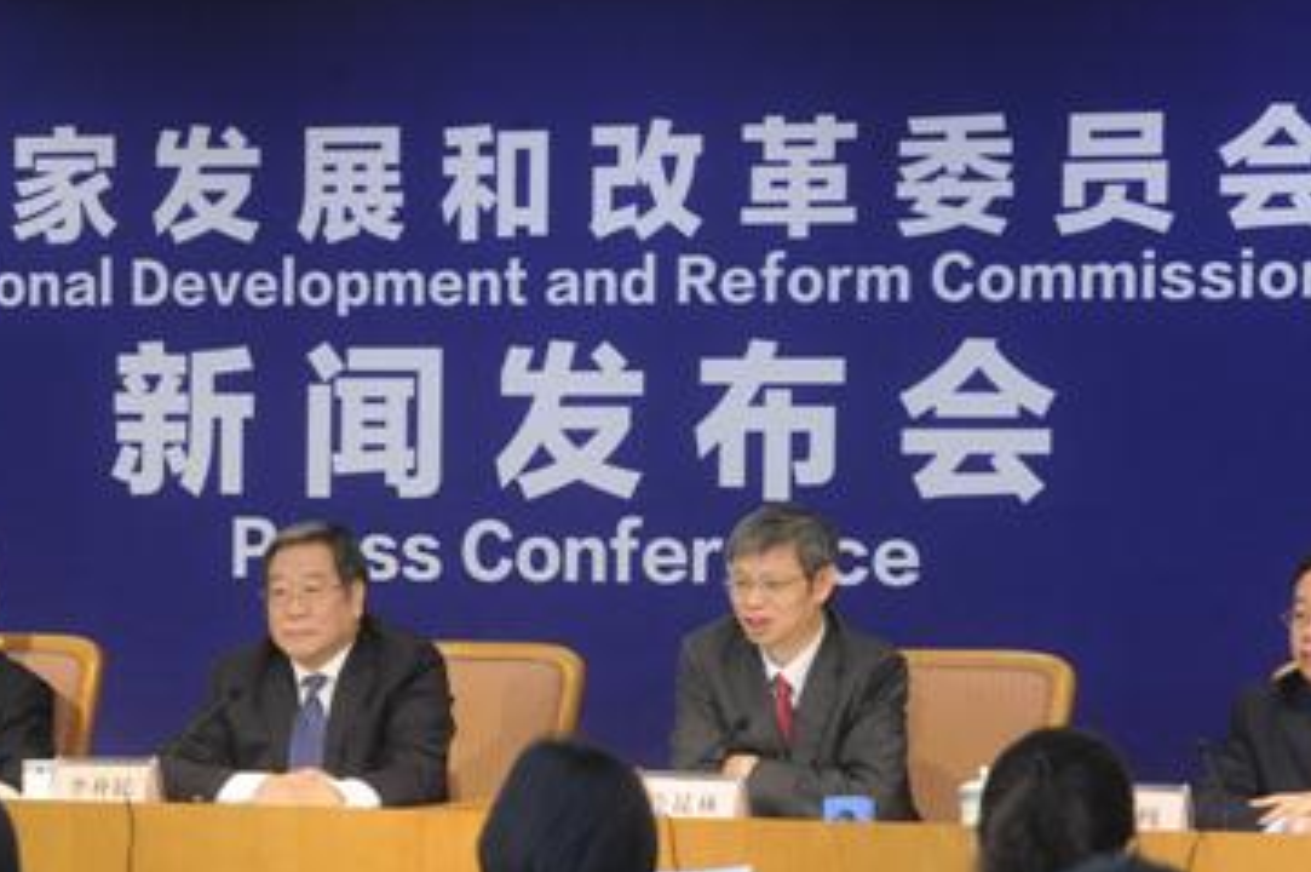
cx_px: 605
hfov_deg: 11.2
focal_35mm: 184
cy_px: 643
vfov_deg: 7.4
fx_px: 6694
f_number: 6.3
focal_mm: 120
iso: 5000
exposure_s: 1/80
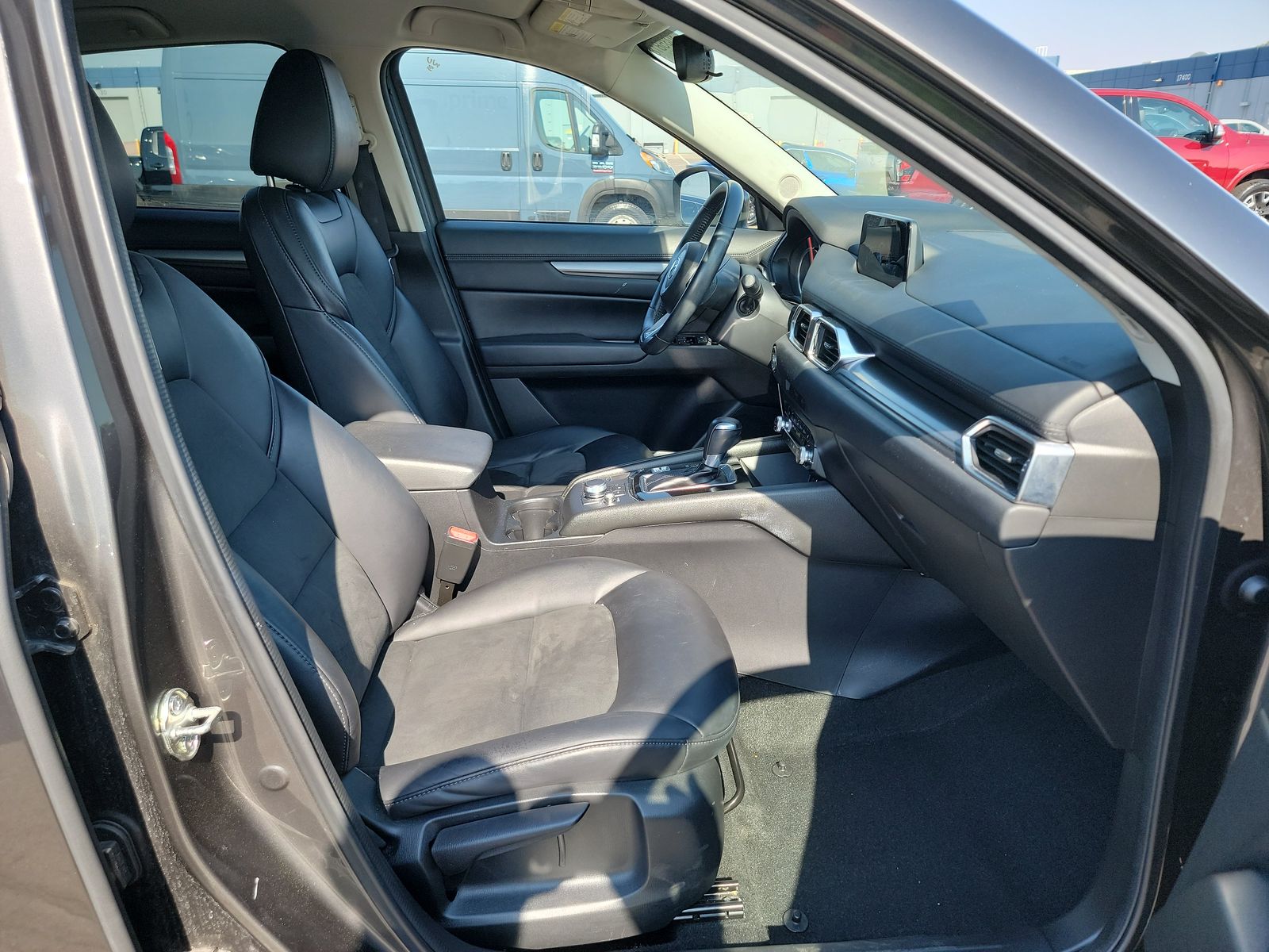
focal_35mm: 24
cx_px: 634
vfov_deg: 56.8
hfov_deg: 71.6
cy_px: 476
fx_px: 880
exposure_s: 1/164
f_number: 1.8
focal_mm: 6.7
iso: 50
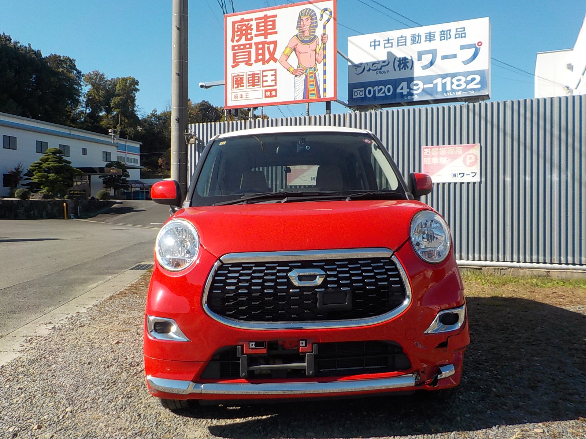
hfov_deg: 60.0
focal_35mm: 30
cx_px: 293
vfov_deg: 46.8
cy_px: 220
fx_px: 508
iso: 125
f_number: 3.3
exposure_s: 1/1250
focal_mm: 4.1
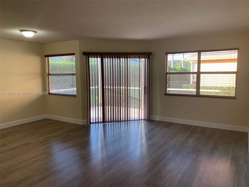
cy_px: 94
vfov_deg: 53.1
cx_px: 124
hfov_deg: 67.3
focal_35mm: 26
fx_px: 187
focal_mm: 4.25
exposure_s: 1/60
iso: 50
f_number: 1.8
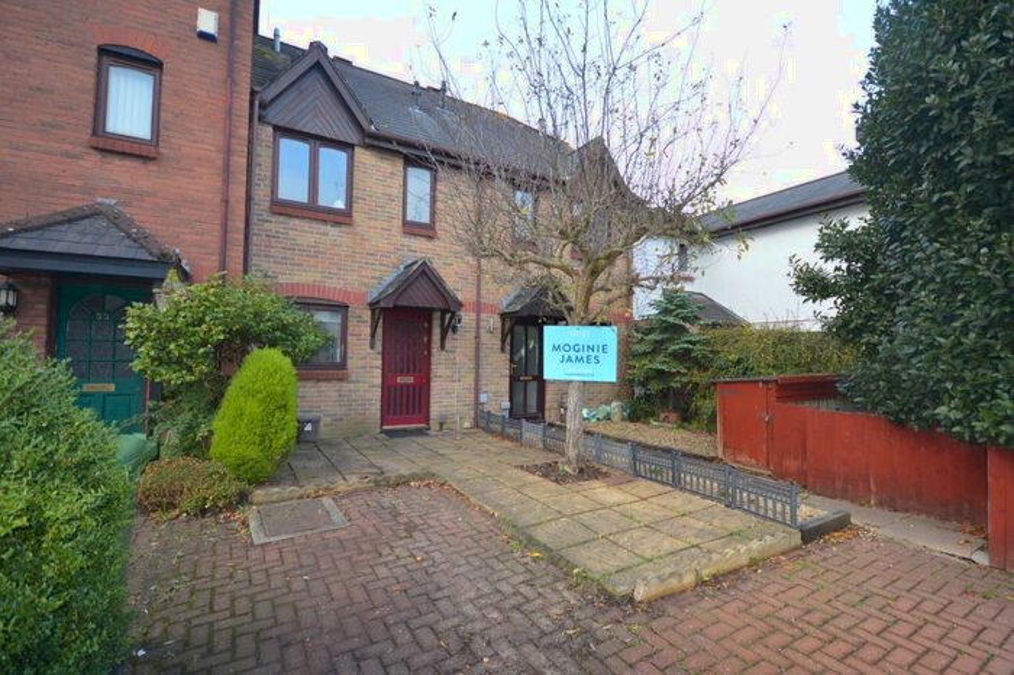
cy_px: 338
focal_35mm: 15
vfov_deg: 77.3
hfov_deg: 100.4
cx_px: 507
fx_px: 422
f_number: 4
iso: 180
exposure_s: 1/125
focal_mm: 10
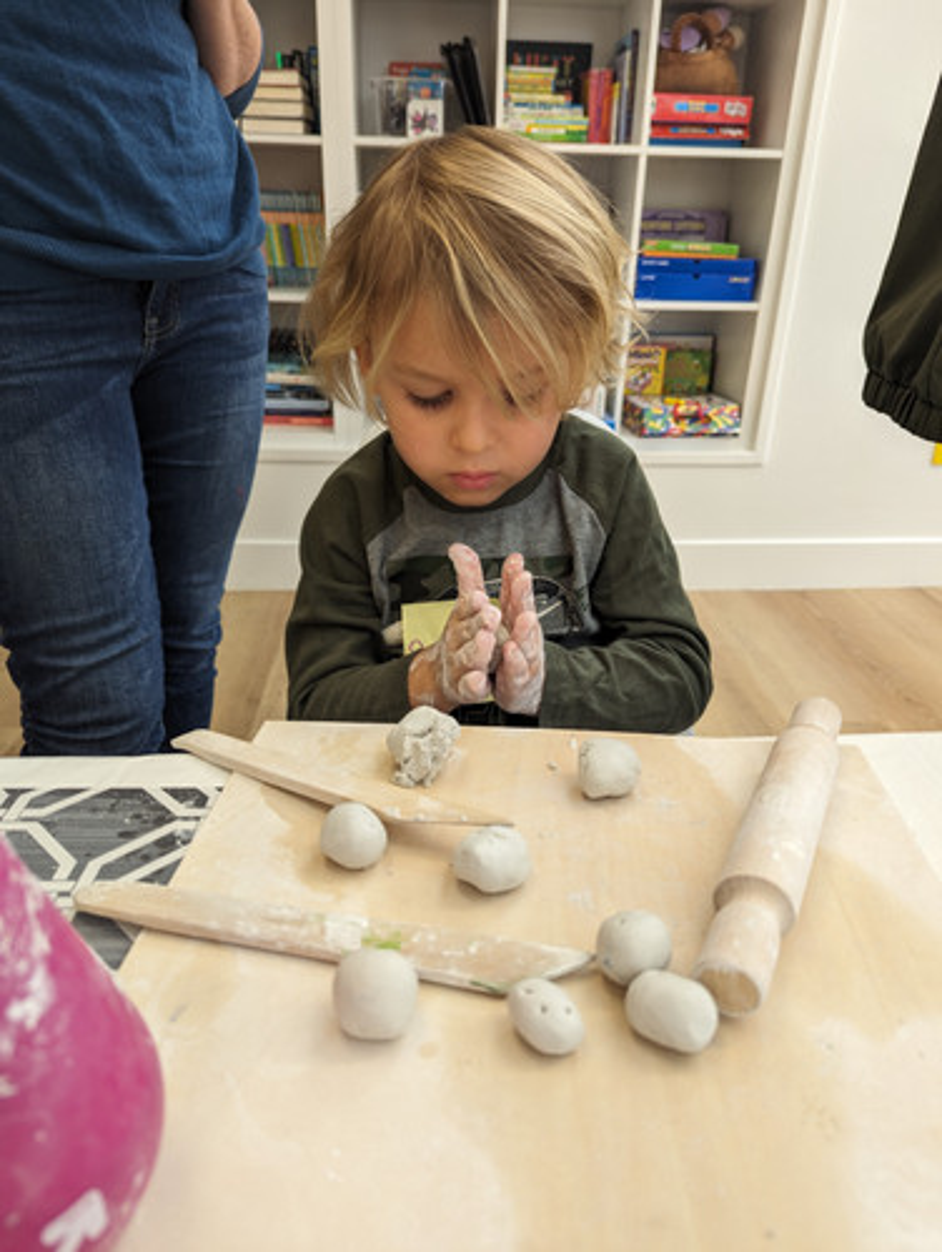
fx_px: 869
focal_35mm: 24
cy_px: 626
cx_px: 471
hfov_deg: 56.9
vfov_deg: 71.5
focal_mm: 6.81
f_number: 1.85
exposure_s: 1/120
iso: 55
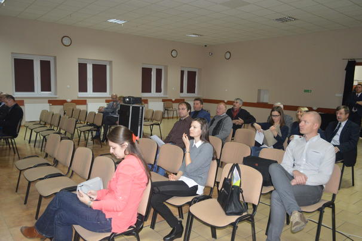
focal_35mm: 27
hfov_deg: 67.4
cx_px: 181
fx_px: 271
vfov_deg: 47.9
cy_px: 120
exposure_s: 1/60
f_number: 3.5
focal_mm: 18
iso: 1800
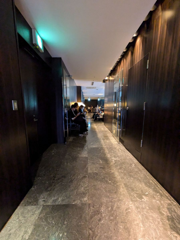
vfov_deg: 102.0
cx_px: 90
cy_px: 120
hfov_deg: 85.7
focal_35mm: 14
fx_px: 97
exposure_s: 1/24
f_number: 2.2
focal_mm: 1.83
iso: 827
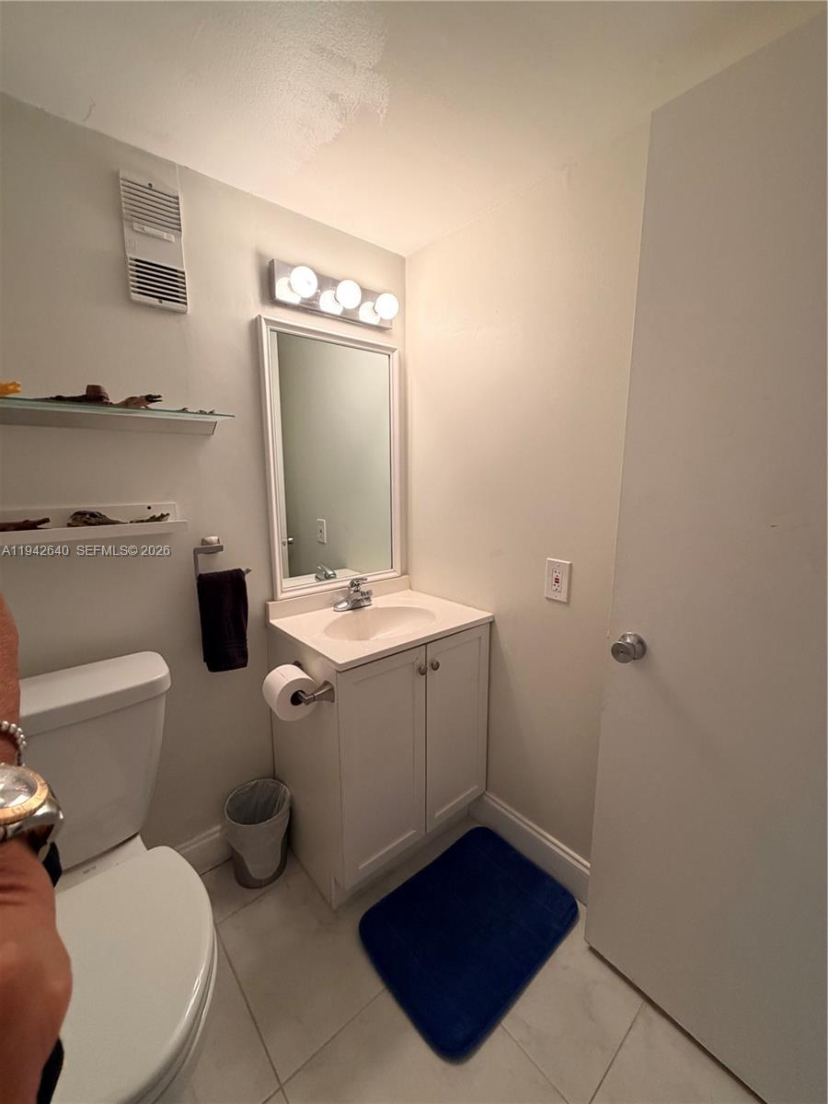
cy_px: 552
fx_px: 446
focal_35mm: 14
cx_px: 414
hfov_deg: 85.7
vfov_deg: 102.1
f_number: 2.2
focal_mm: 2.22
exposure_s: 1/120
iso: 200
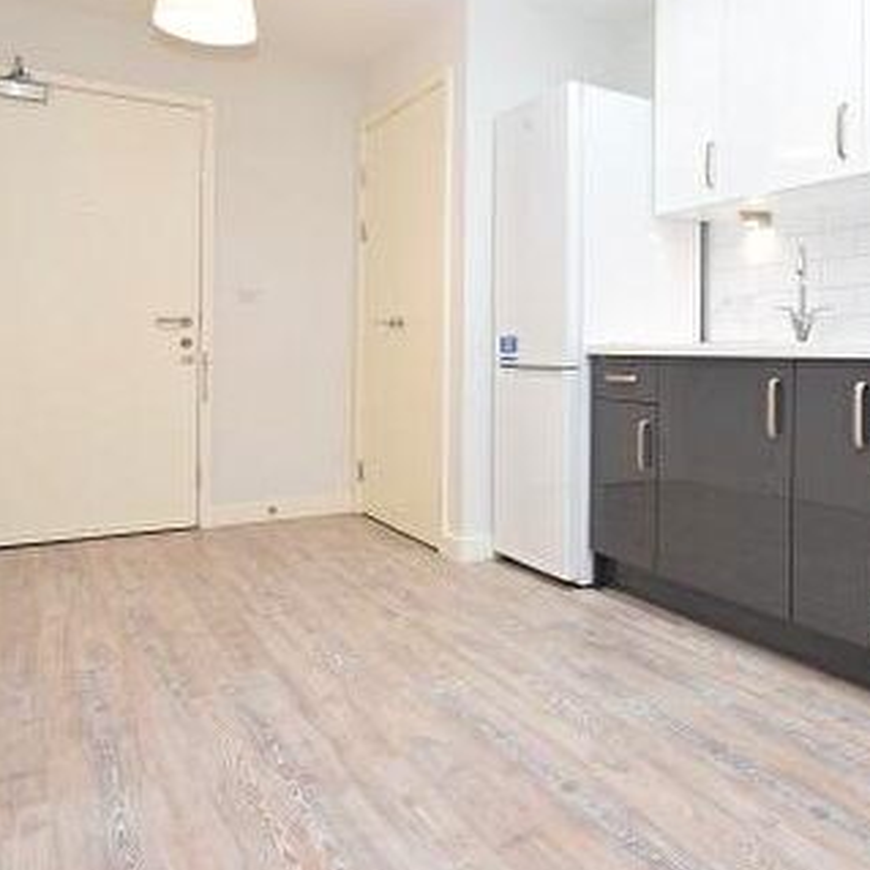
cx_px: 644
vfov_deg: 56.9
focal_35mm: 28
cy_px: 349
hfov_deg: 54.8
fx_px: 796
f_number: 4.5
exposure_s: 1/80
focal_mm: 10
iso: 800
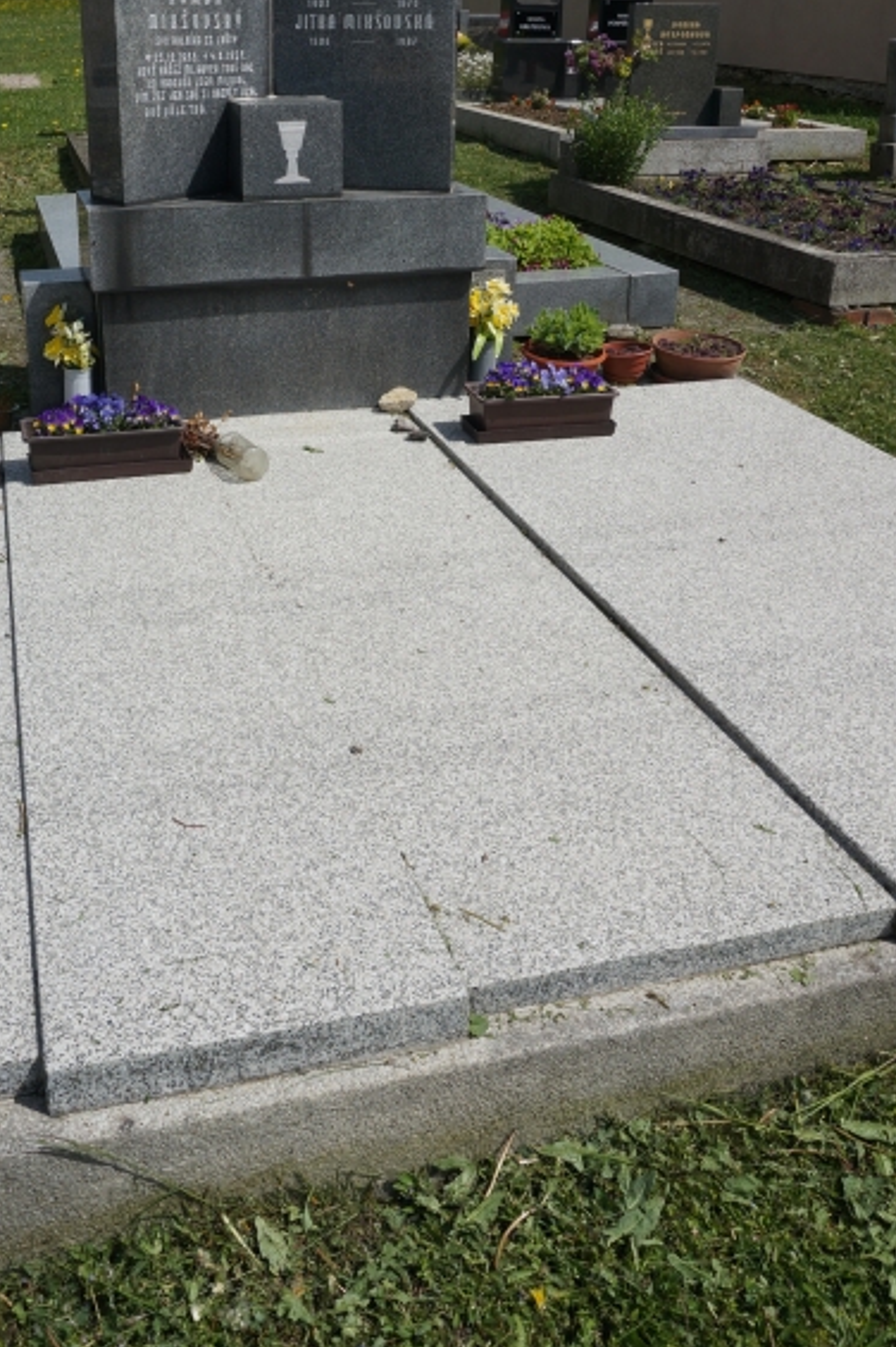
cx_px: 312
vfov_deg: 54.4
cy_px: 424
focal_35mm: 34
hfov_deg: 38.5
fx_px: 1271
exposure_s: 1/400
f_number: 9
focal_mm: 16
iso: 100
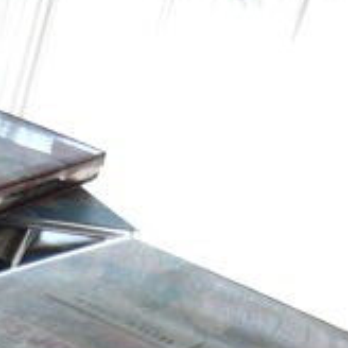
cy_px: 647
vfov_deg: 13.5
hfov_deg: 14.9
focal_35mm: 114
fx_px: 1297
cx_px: -45
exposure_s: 1/60
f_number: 2.8
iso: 100
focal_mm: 5.5
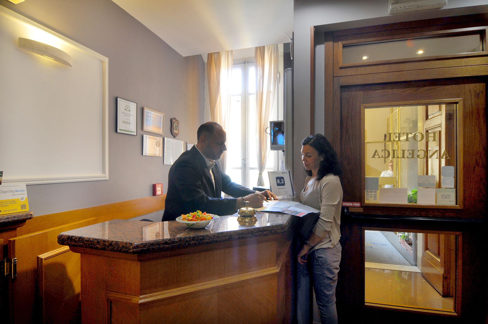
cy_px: 162
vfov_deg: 67.2
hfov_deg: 90.1
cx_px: 244
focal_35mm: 18
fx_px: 244
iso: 320
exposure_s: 1/13
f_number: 5.6
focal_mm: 12
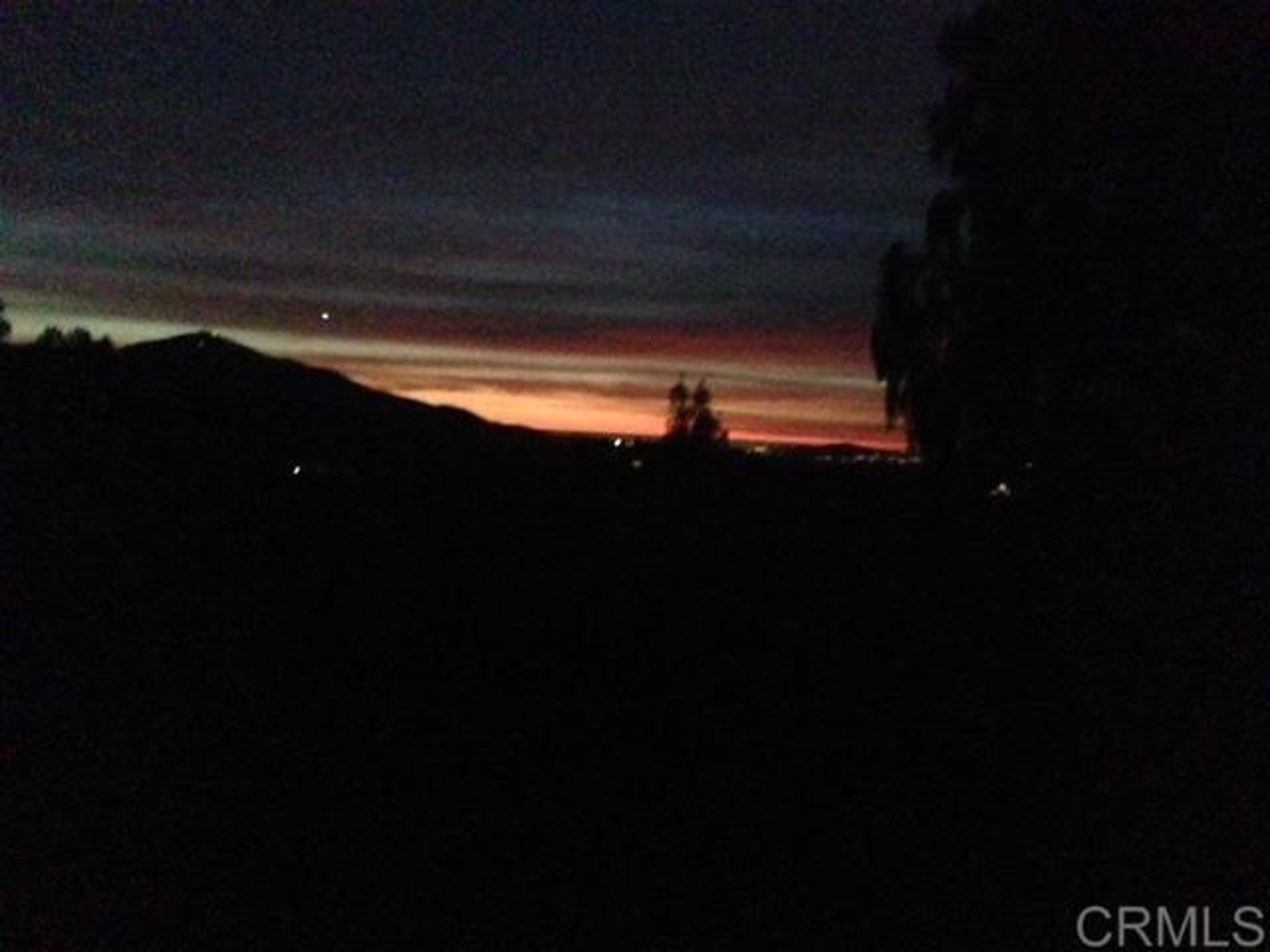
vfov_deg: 42.9
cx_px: 635
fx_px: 1211
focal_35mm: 33
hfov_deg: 55.4
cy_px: 476
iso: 3200
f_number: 2.4
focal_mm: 4.12
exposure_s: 1/15
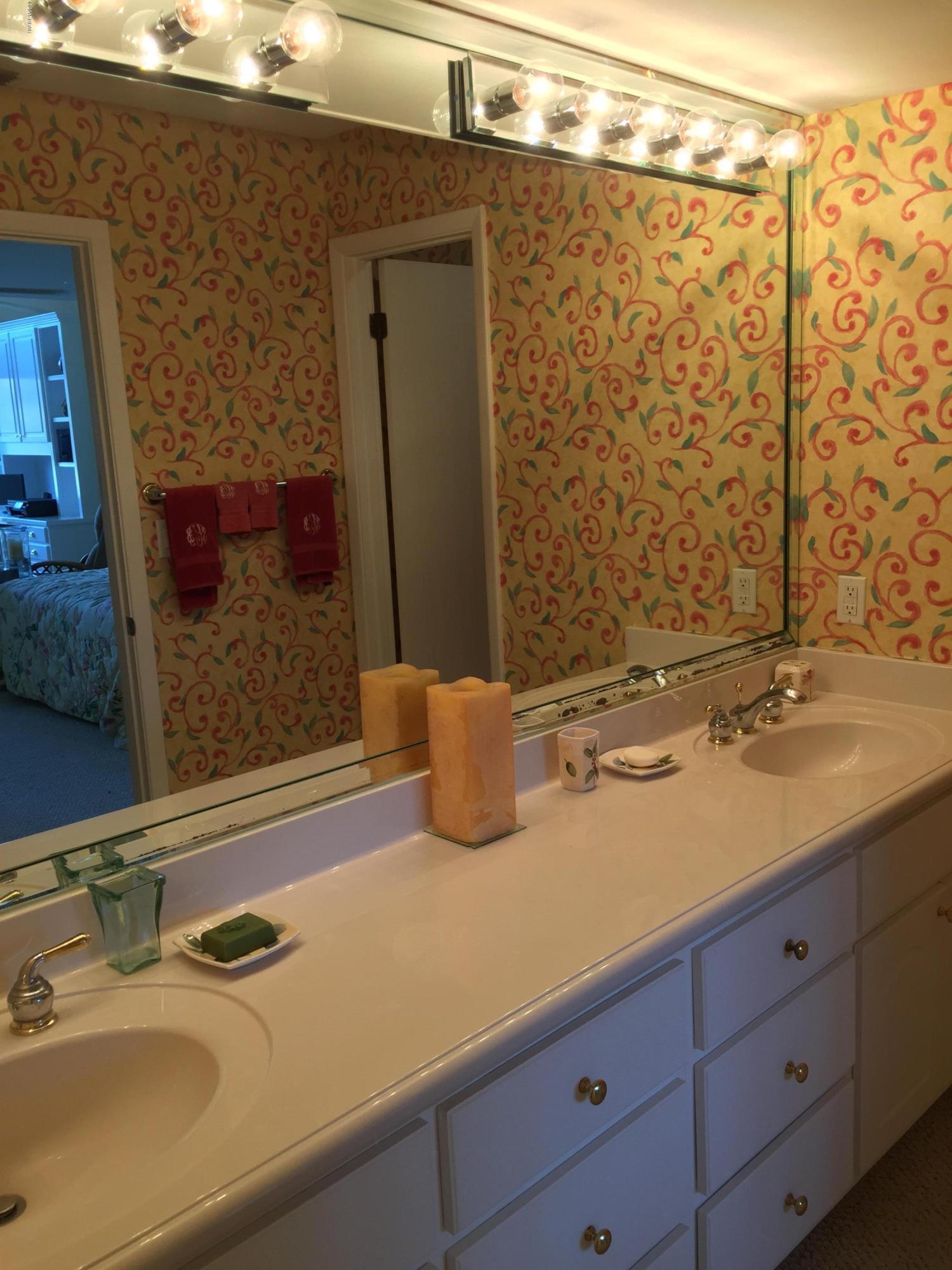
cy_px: 635
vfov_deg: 61.7
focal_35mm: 29
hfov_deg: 48.2
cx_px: 476
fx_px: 1063
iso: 32
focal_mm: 4.15
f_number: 2.2
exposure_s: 1/40
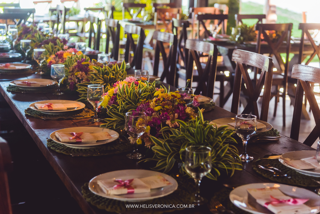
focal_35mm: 66
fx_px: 587
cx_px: 160
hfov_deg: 30.5
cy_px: 107
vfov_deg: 20.6
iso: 1600
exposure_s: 1/200
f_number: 4
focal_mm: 66
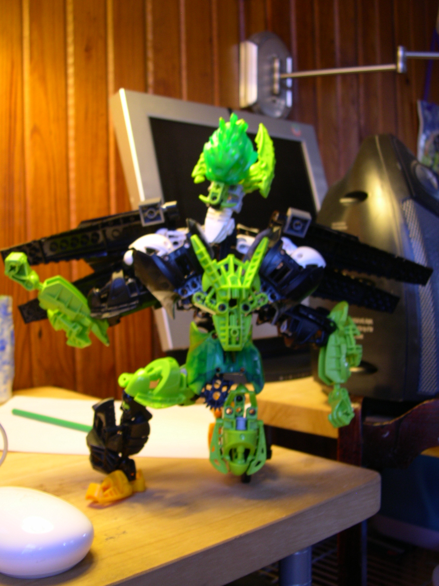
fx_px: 643
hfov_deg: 37.7
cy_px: 293
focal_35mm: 38
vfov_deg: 49.0
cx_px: 220
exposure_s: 1/5.3
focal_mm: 8
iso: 100
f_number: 2.8
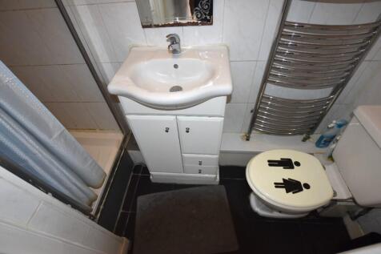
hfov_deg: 95.0
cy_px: 127
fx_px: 175
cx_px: 190
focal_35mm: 16
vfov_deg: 72.0
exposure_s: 1/125
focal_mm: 11
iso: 400
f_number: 3.5
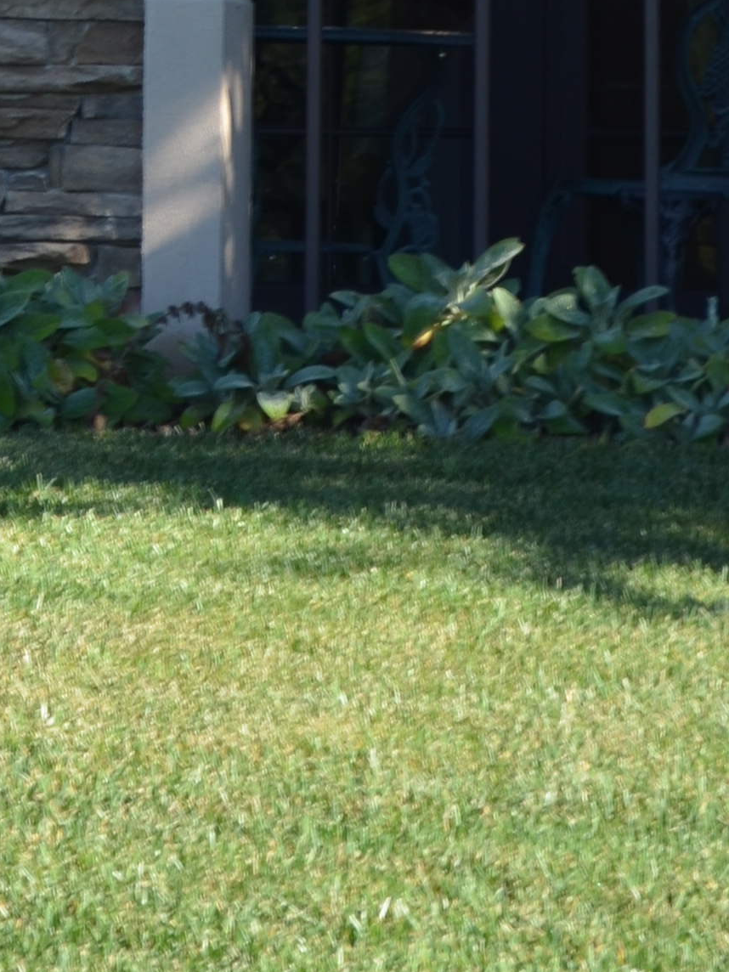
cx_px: -657
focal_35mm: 341
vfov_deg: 5.8
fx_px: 9577
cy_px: -343
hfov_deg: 4.3
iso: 125
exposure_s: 1/200
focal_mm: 55
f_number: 5.6
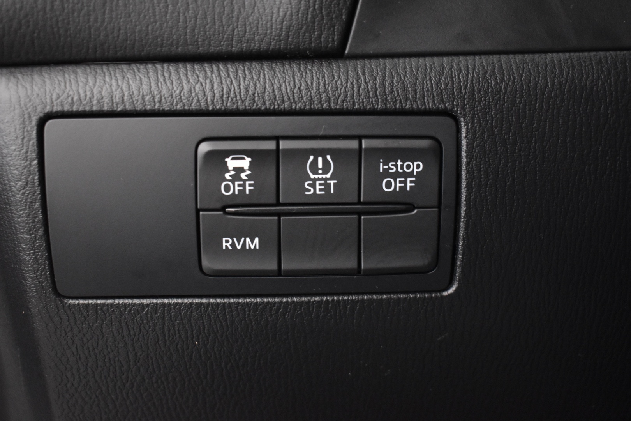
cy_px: 210
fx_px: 920
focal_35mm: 52
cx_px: 316
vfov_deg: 25.8
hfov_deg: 37.9
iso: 3200
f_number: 4.5
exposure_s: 1/15
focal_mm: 35
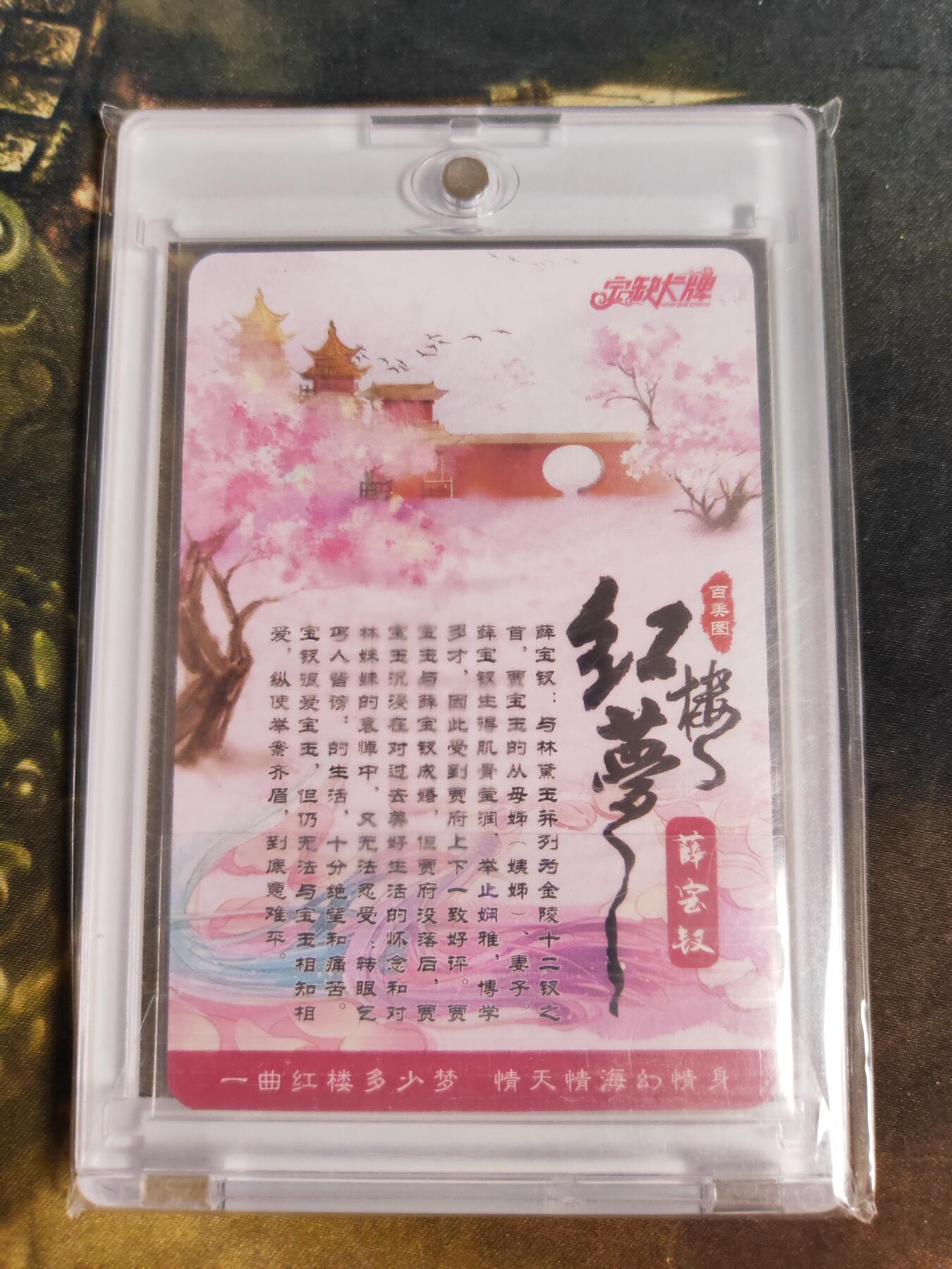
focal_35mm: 27
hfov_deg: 51.4
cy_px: 634
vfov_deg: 65.3
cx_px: 476
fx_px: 990
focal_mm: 5.53
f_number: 1.8
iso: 250
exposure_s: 1/100
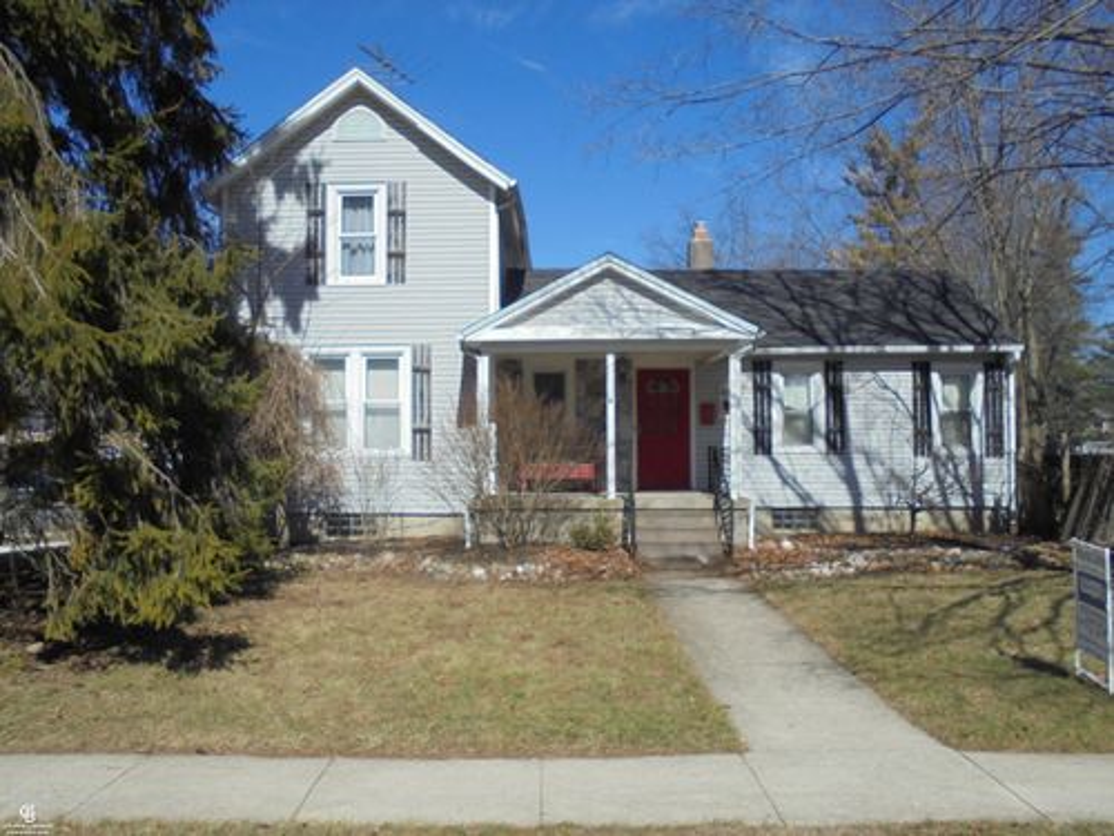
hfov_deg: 61.7
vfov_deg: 48.2
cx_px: 557
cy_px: 418
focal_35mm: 29
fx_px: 933
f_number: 11.8
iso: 100
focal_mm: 5.3
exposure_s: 1/125
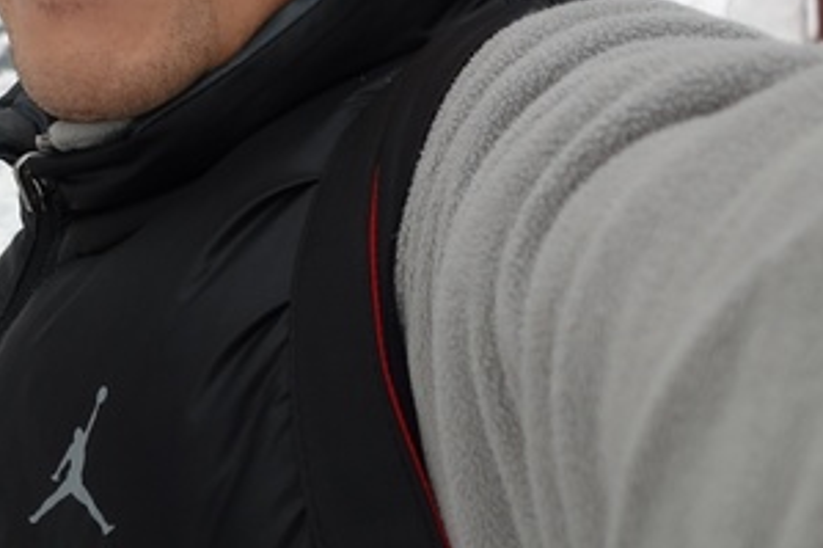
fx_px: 2193
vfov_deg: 13.8
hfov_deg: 20.2
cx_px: -96
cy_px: -140
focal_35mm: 96
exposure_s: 1/40
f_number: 3.2
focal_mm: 10.4
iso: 80
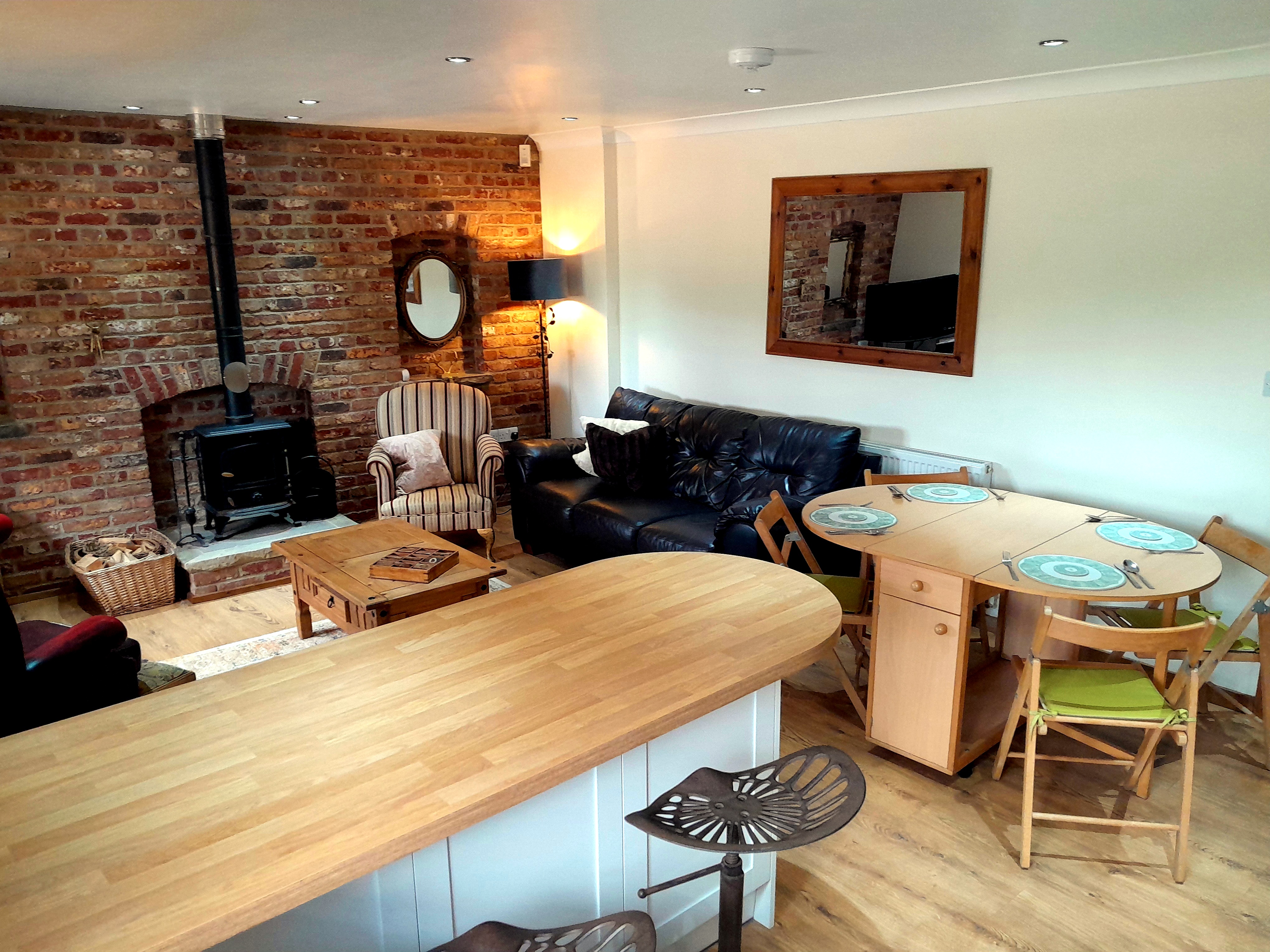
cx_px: 635
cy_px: 476
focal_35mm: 27
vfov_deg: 51.4
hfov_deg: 65.3
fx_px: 991
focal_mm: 4
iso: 250
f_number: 1.8
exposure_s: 1/50
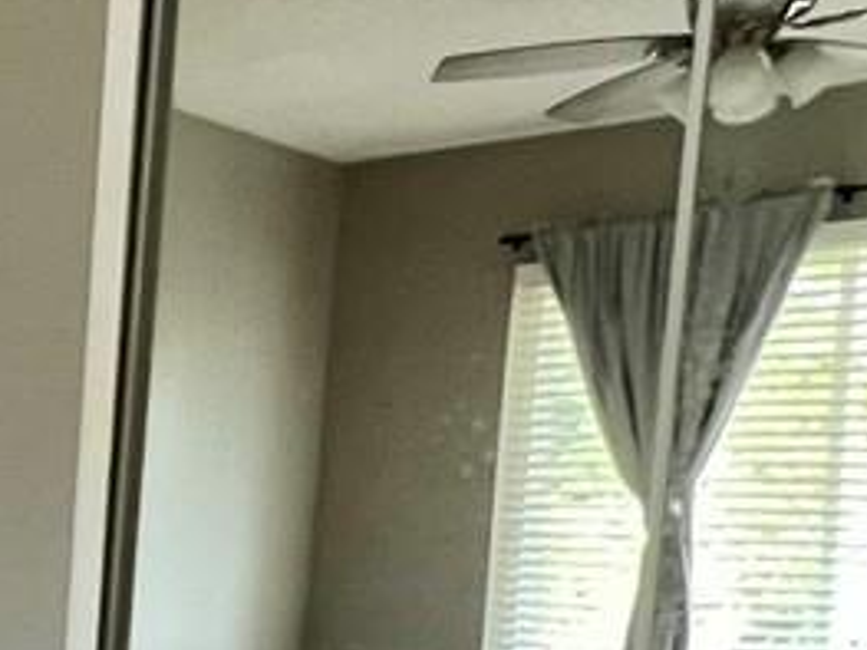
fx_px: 1978
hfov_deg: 18.4
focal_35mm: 79
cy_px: 848
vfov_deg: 17.5
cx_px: -768
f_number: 1.8
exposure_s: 1/60
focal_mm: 1.57
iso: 250
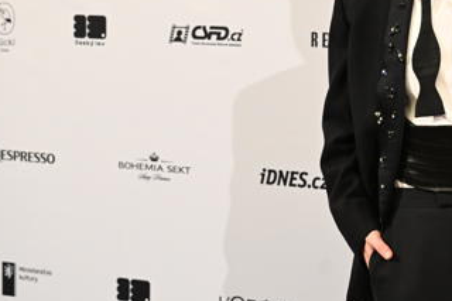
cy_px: 68
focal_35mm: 97
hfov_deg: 20.3
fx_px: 1217
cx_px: 469
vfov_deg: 14.0
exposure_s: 1/160
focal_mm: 45
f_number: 5
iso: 3200
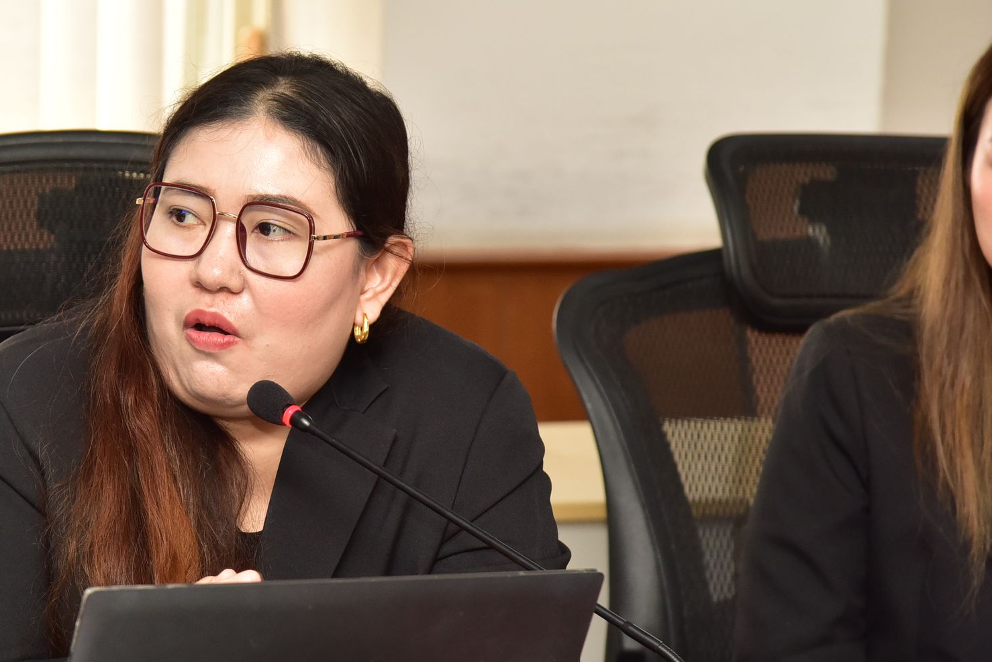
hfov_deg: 10.1
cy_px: 330
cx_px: 193
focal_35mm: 203
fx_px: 5595
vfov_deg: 6.8
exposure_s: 1/125
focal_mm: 120
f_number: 5.6
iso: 1600
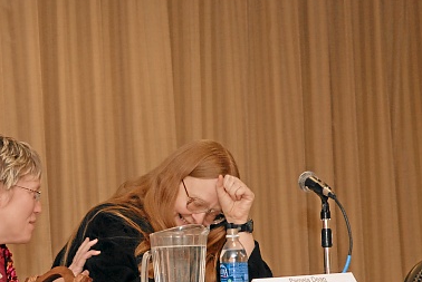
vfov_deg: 9.0
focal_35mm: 153
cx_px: 121
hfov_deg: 13.4
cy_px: 249
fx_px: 1795
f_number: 5.6
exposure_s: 1/60
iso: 400
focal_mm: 55
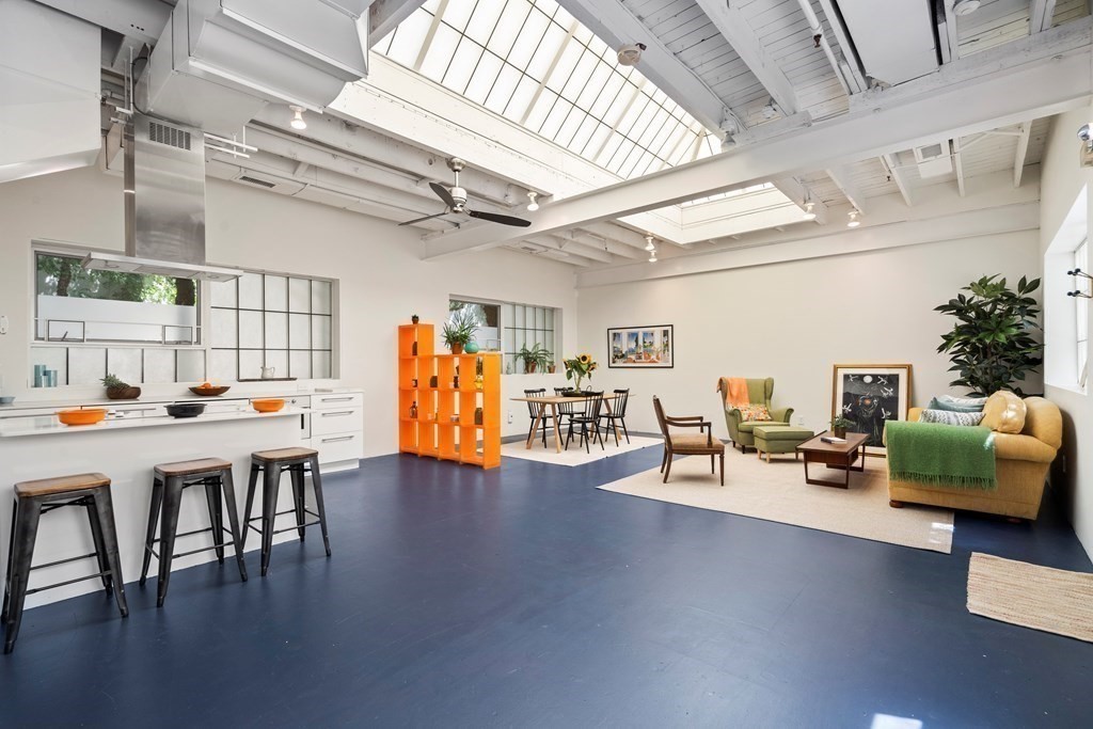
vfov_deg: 73.8
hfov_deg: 96.7
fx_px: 486
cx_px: 546
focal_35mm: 16
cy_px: 364
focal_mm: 16
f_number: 9
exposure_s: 1/25
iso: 800
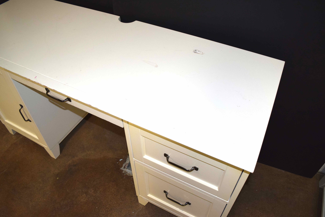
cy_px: 108
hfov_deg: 67.4
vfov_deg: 47.9
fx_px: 244
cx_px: 162
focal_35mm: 27
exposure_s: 1/100
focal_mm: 18
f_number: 5
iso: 720
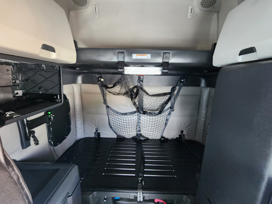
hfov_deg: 106.2
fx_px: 102
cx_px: 136
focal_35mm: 13
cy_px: 102
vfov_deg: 89.9
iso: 800
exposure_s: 1/24
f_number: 2.2
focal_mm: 2.2
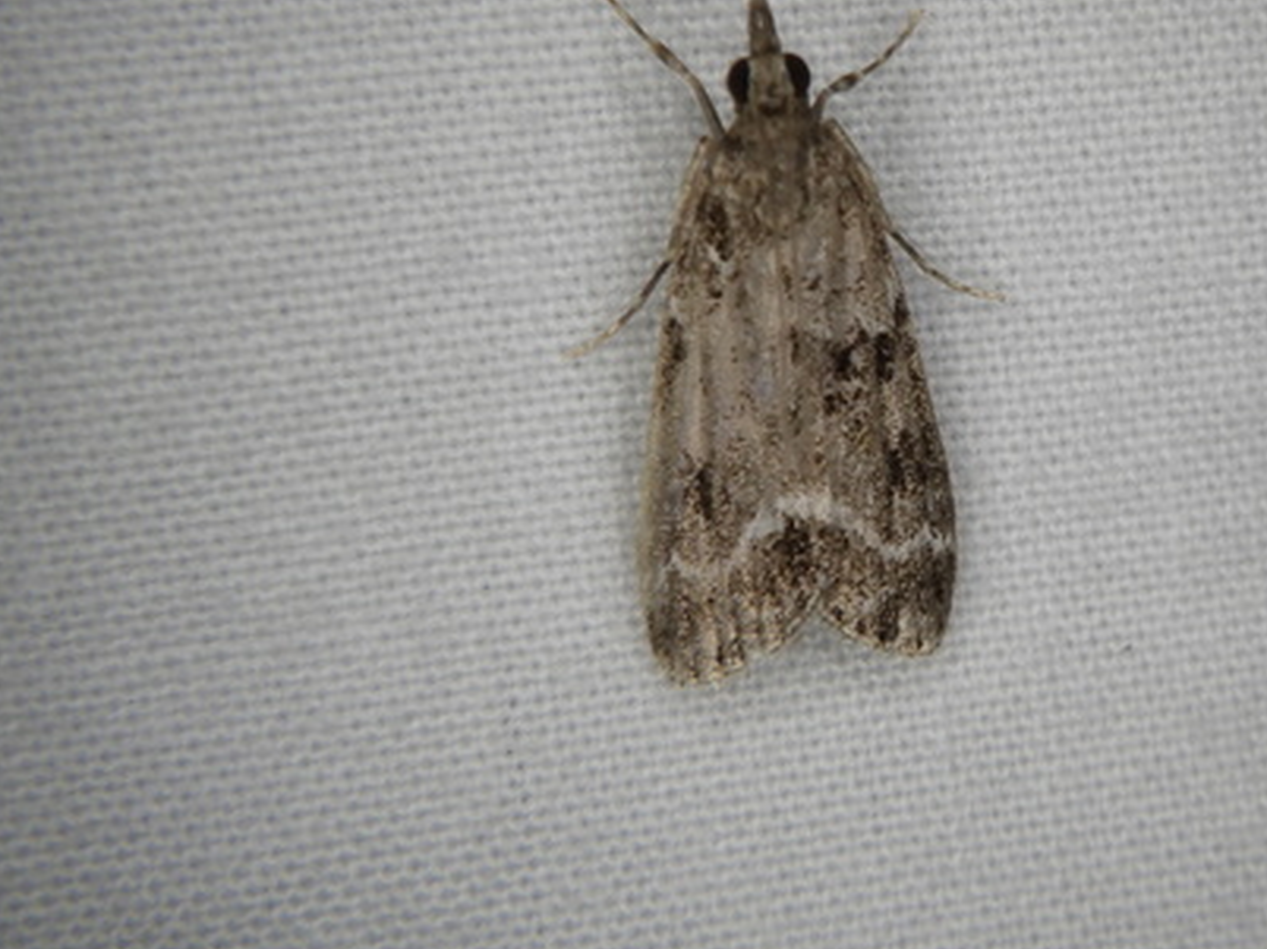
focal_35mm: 67
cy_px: 391
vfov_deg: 21.9
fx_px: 2451
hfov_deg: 28.5
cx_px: 974
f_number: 4.6
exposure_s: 1/1250
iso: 125
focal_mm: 6.1
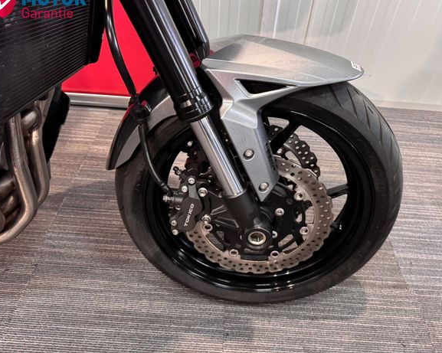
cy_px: 172
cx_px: 234
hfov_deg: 66.0
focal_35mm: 26
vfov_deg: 54.9
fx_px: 340
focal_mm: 6.76
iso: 800
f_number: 1.78
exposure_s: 1/33
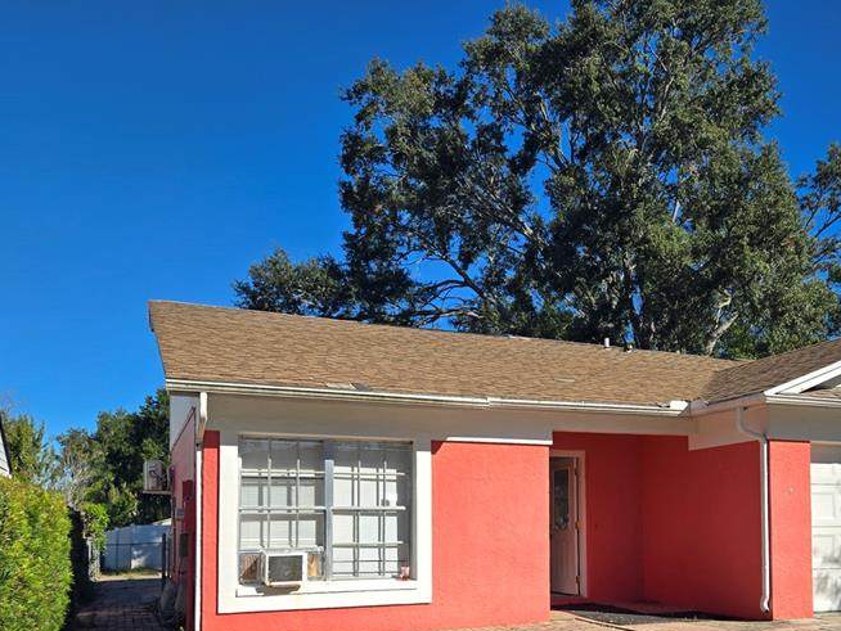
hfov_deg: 50.2
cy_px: 473
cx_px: 575
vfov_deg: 38.7
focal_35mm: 36
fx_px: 875
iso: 25
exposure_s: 1/1899
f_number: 1.8
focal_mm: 5.4
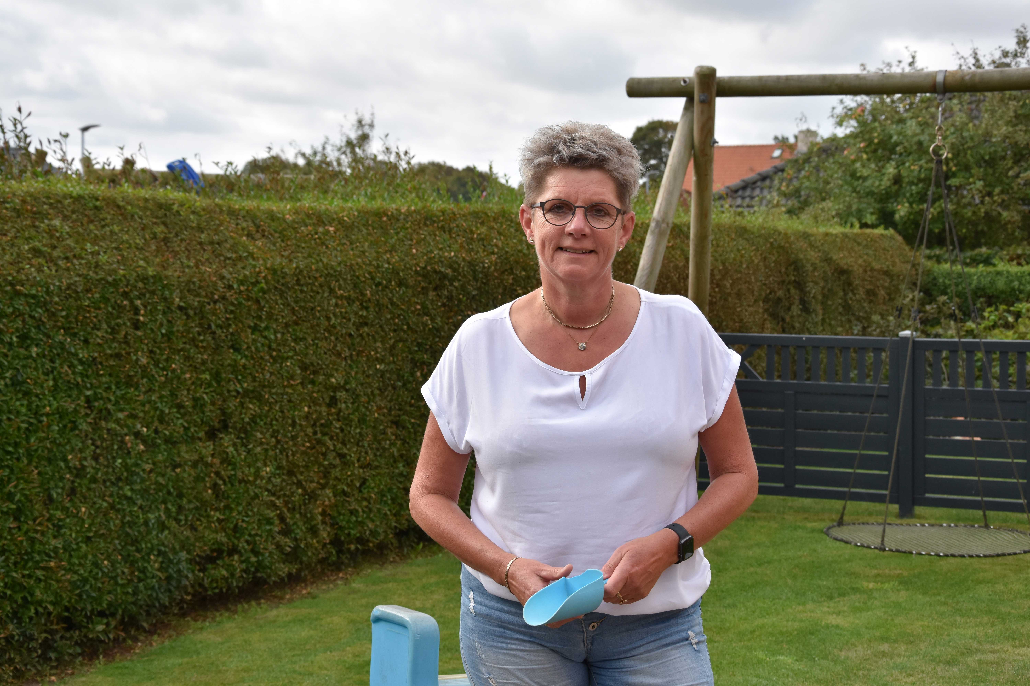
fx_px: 2146
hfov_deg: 27.0
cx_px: 515
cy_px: 343
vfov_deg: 18.2
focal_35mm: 75
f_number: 8
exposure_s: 1/500
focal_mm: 50
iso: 400
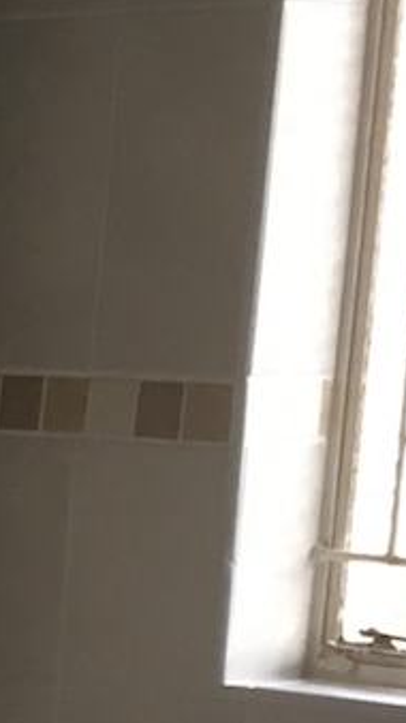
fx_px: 3581
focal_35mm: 187
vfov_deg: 11.0
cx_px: -836
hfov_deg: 6.0
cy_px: 1132
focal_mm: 4.15
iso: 80
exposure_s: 1/33
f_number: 2.2
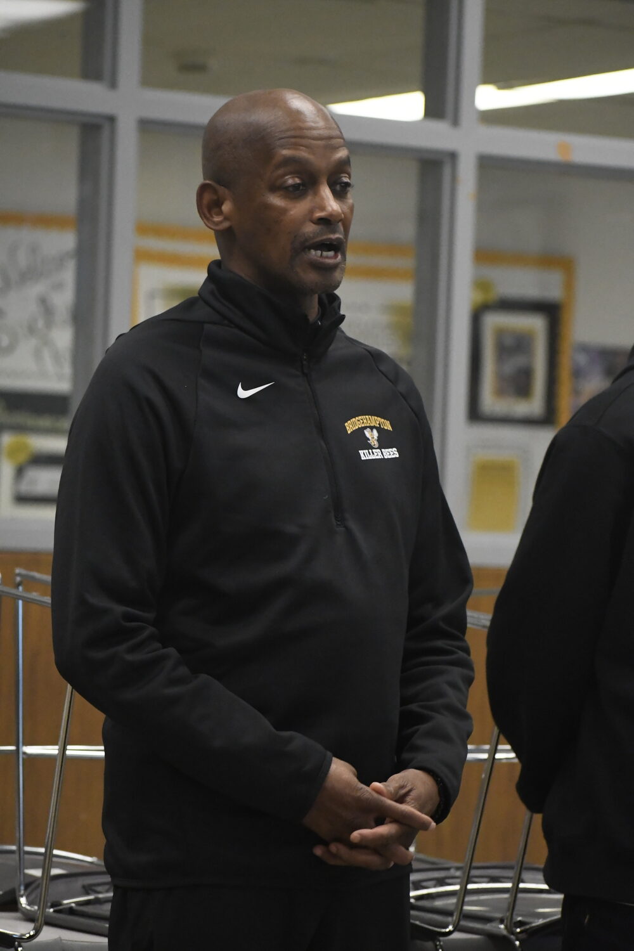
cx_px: 317
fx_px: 3962
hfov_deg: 9.1
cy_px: 476
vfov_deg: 13.7
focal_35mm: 150
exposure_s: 1/500
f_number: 4.8
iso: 8000
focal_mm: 100
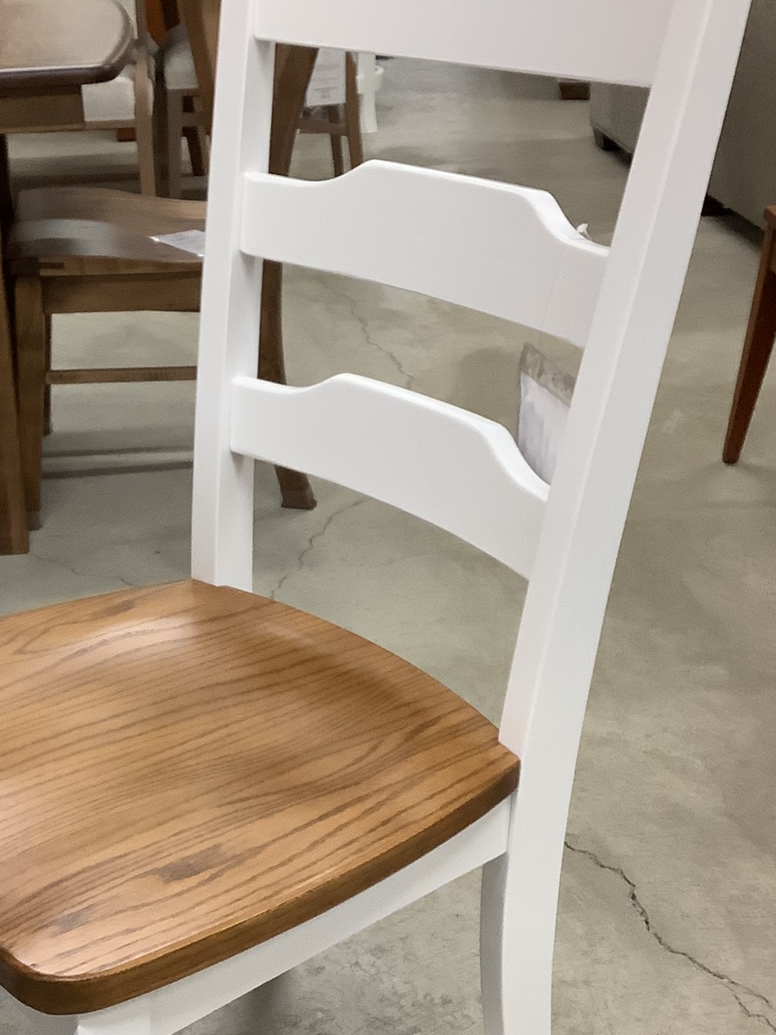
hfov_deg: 27.7
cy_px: 608
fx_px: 1554
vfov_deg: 36.7
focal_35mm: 52
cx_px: 208
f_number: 2.4
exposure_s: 1/60
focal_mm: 3.3
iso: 250
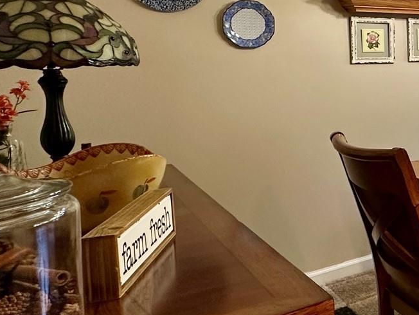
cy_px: 92
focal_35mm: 44
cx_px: 546
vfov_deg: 32.5
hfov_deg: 32.3
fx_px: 533
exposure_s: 1/60
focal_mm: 2.22
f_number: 2.2
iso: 200
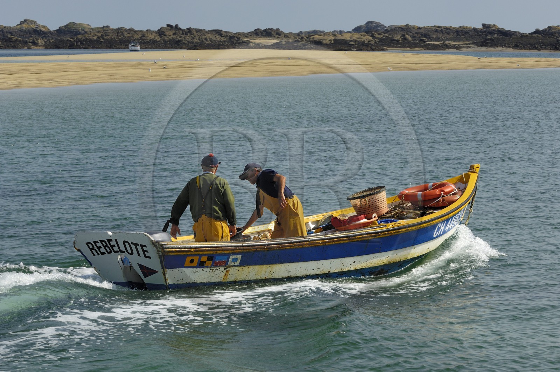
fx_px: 2004
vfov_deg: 10.6
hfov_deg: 15.9
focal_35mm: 129
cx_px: 280
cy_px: 186
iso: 100
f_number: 7.6
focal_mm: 86
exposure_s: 1/320
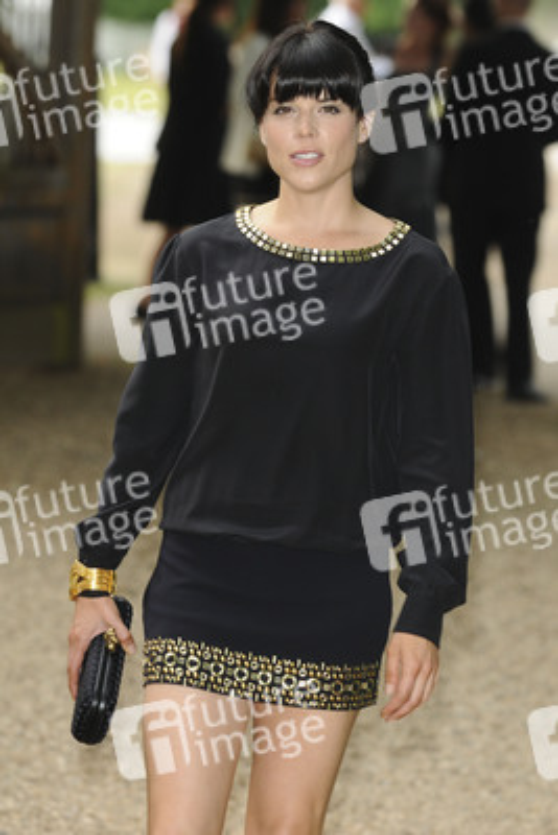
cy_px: 418
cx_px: 279
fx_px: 4704
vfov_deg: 10.2
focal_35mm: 202
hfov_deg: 6.8
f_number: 4.5
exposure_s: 1/160
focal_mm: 135
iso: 500
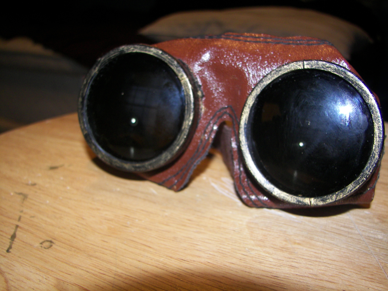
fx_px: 404
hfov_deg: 51.4
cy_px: 146
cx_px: 194
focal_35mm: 36
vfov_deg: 39.7
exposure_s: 1/30
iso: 100
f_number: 2.8
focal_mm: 6
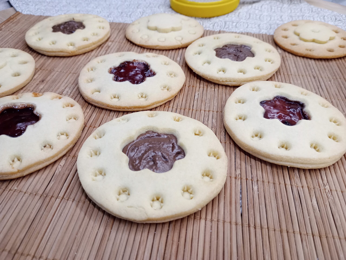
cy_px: 130
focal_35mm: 28
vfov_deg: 49.9
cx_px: 173
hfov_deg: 63.4
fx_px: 280
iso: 439
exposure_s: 1/33.3
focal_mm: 4.27
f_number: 1.8
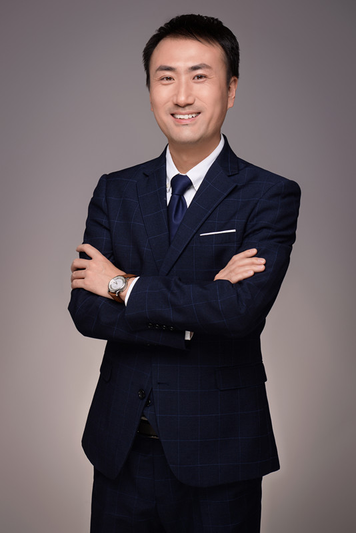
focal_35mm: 75
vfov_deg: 27.0
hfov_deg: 18.2
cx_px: 178
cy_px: 266
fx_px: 1111
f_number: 9
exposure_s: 1/125
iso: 100
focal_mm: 75
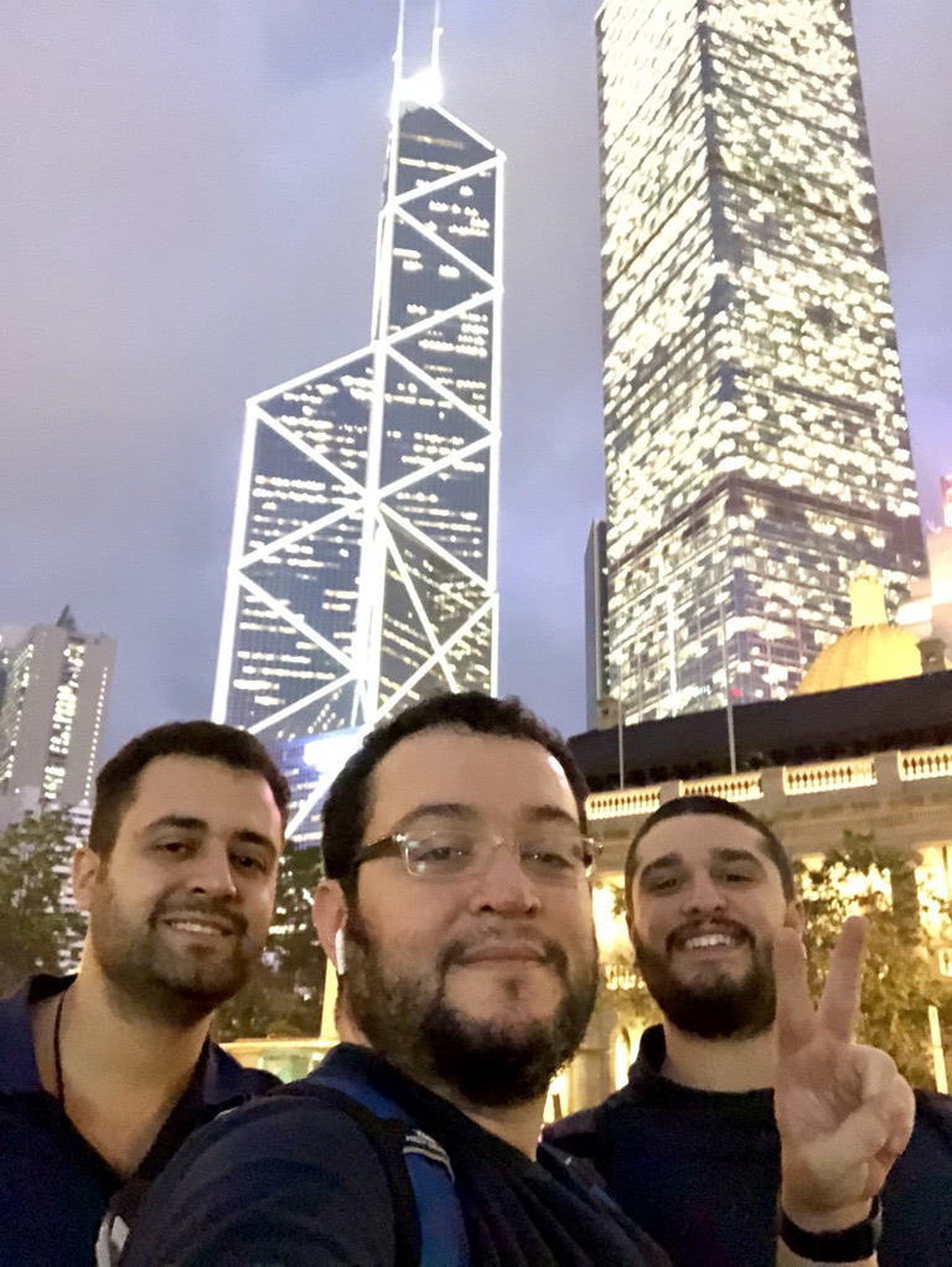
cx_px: 476
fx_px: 1172
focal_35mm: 32
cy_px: 634
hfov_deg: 44.2
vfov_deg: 56.8
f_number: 2.2
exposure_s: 1/17
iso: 2000
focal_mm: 2.87
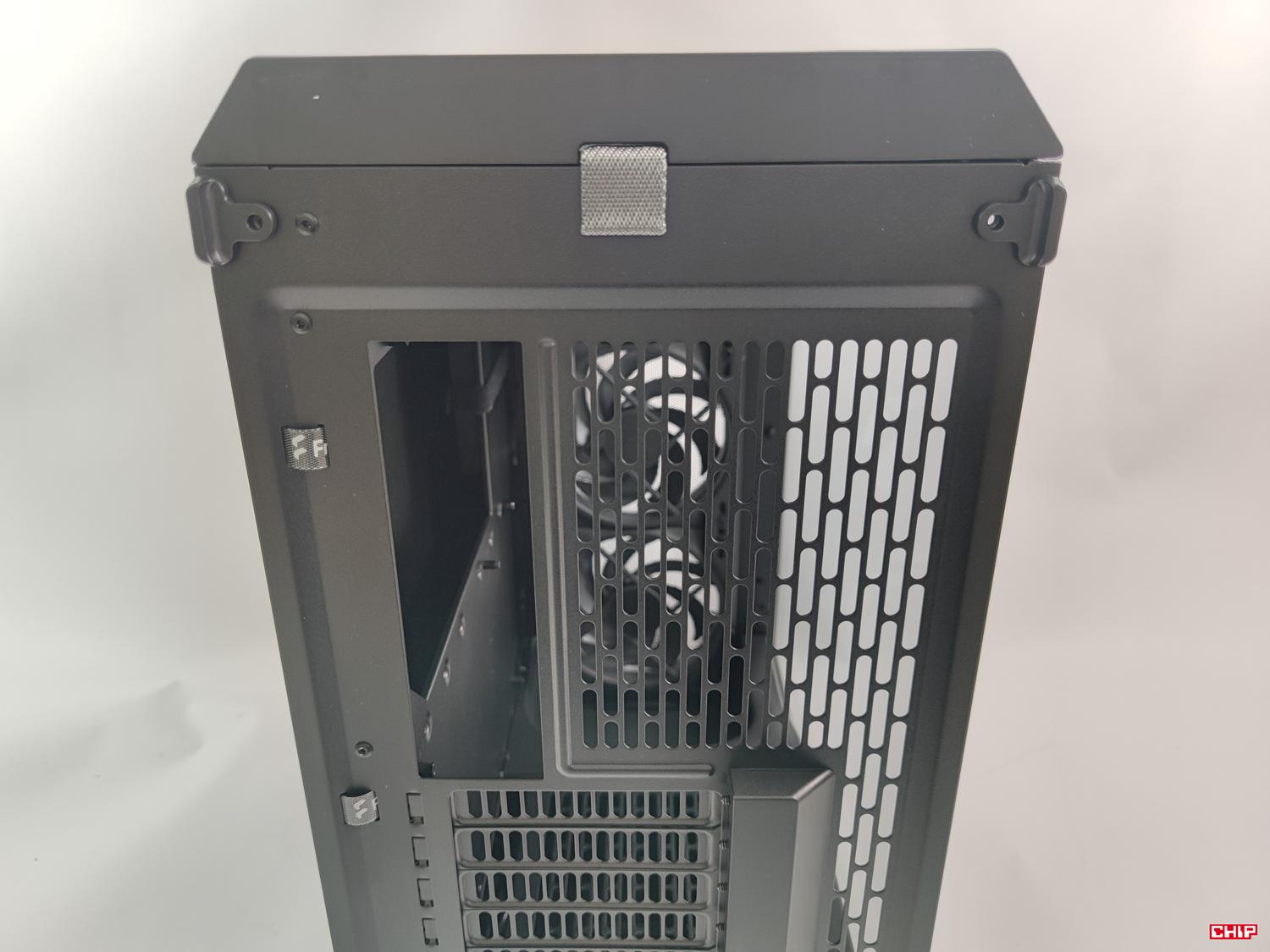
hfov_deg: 69.4
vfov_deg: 54.9
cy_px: 476
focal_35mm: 25
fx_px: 917
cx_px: 635
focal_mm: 6.78
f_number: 1.85
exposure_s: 1/100
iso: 63
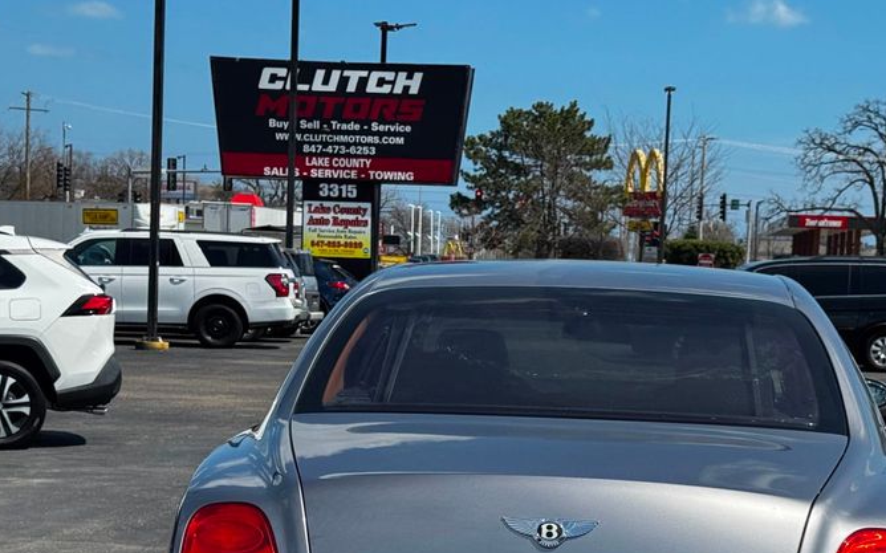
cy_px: 487
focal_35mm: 78
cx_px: 540
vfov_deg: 16.5
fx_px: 1883
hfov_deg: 26.4
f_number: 1.78
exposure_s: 1/4608
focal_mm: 6.76
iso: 64
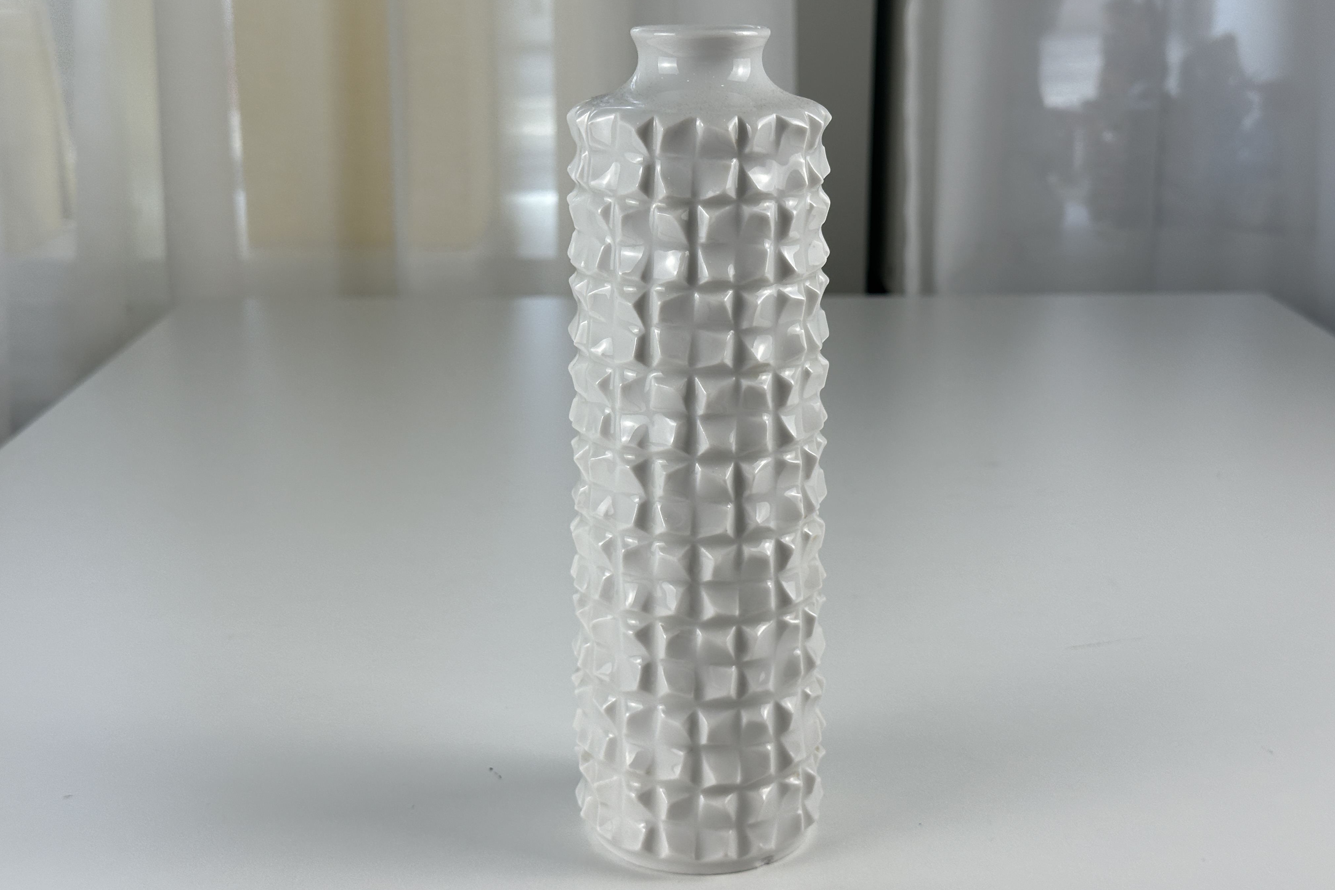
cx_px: 668
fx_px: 1854
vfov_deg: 27.0
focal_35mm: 50
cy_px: 409
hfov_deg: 39.6
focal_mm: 6.86
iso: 64
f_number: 1.78
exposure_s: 1/360
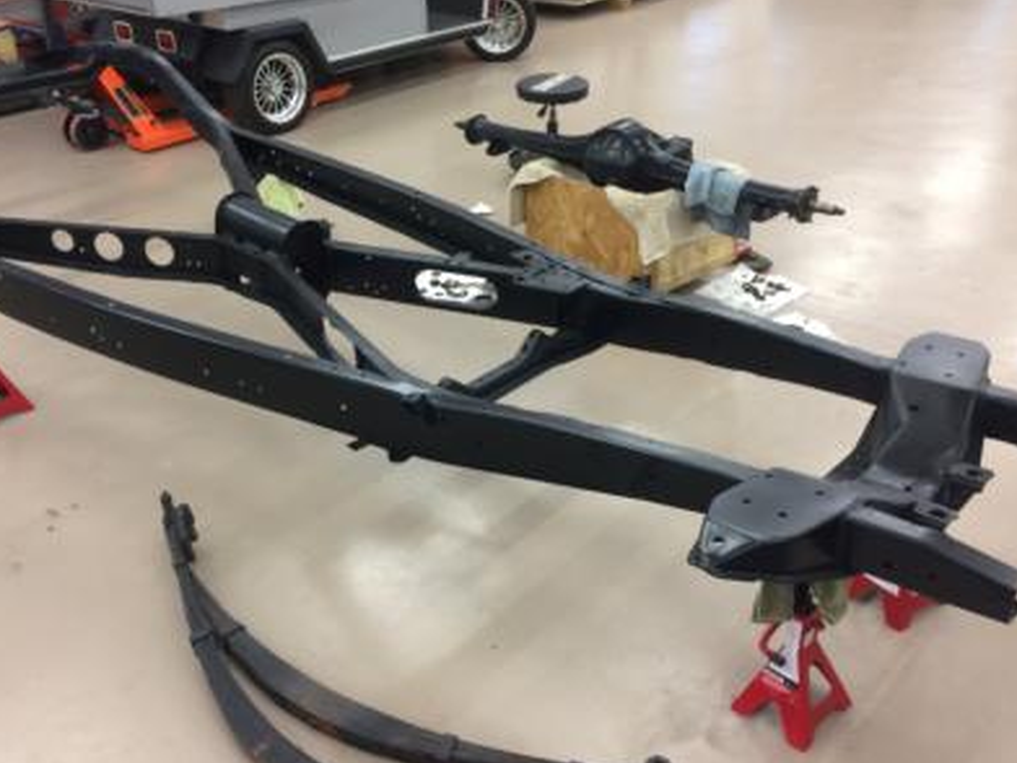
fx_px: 1087
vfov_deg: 38.7
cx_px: 467
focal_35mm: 37
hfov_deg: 50.1
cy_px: 388
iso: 100
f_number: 2.2
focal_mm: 4.15
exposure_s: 1/30
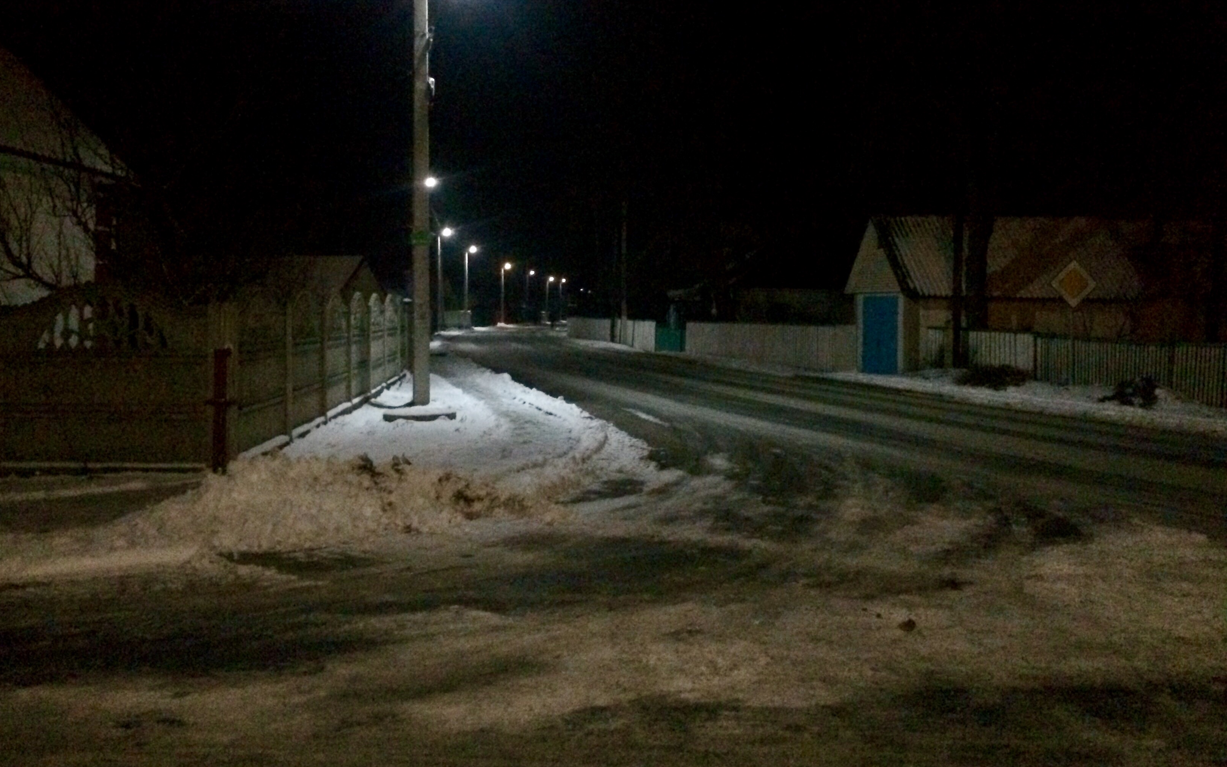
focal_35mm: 31
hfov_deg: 61.2
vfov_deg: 40.4
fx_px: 1037
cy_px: 310
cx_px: 610
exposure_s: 1/17
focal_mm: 4.15
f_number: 2.2
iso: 2000
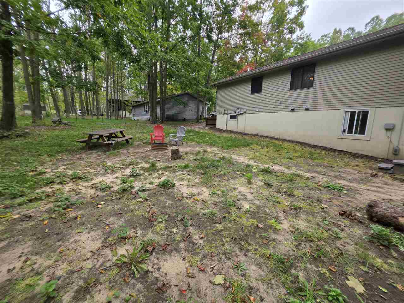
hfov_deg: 106.2
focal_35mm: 13
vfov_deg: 89.9
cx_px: 202
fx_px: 152
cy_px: 152
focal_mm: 2.2
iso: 40
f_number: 1.9
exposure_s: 1/305
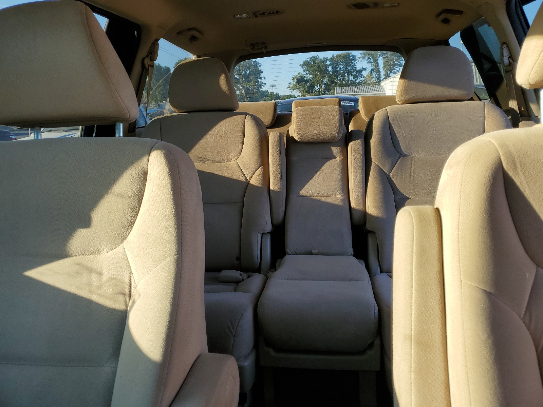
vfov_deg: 53.1
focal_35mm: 26
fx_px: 408
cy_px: 204
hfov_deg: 67.3
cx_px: 272
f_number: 1.5
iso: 50
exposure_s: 1/476
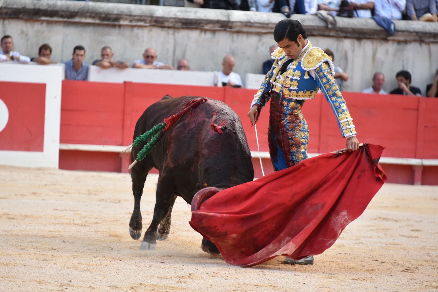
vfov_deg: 5.8
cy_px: 141
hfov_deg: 8.6
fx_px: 2896
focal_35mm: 238
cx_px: 208
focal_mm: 210
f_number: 5.6
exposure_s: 1/640
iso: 1400
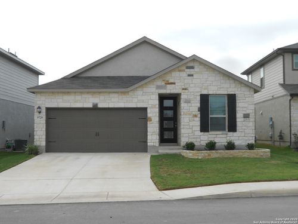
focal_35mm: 49
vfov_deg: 29.7
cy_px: 112
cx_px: 149
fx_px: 422
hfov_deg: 38.9
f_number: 4.5
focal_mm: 8.8
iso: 80
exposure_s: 1/400
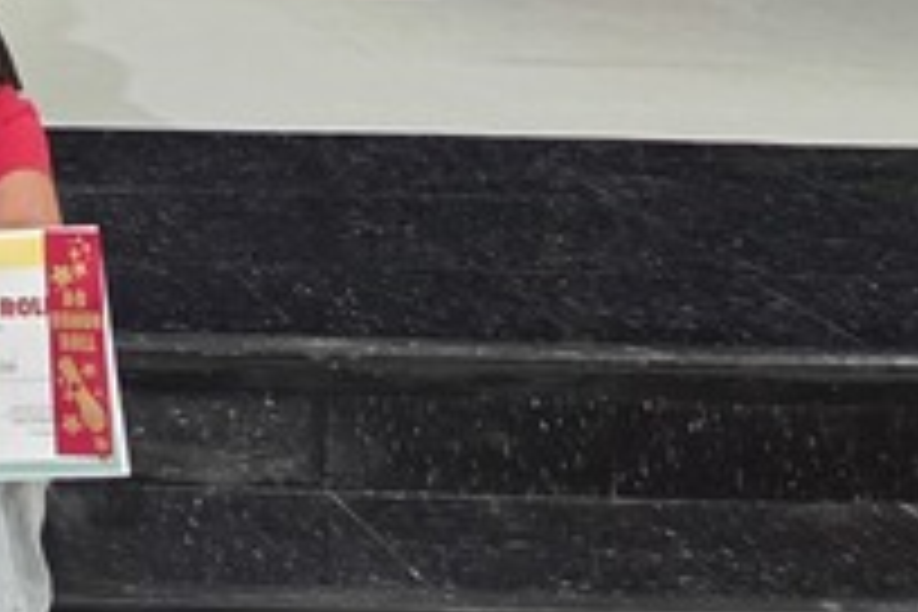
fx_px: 3060
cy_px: -796
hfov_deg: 14.2
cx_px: -940
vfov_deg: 10.1
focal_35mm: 120
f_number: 1.8
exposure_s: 1/120
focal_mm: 5.4
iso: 640
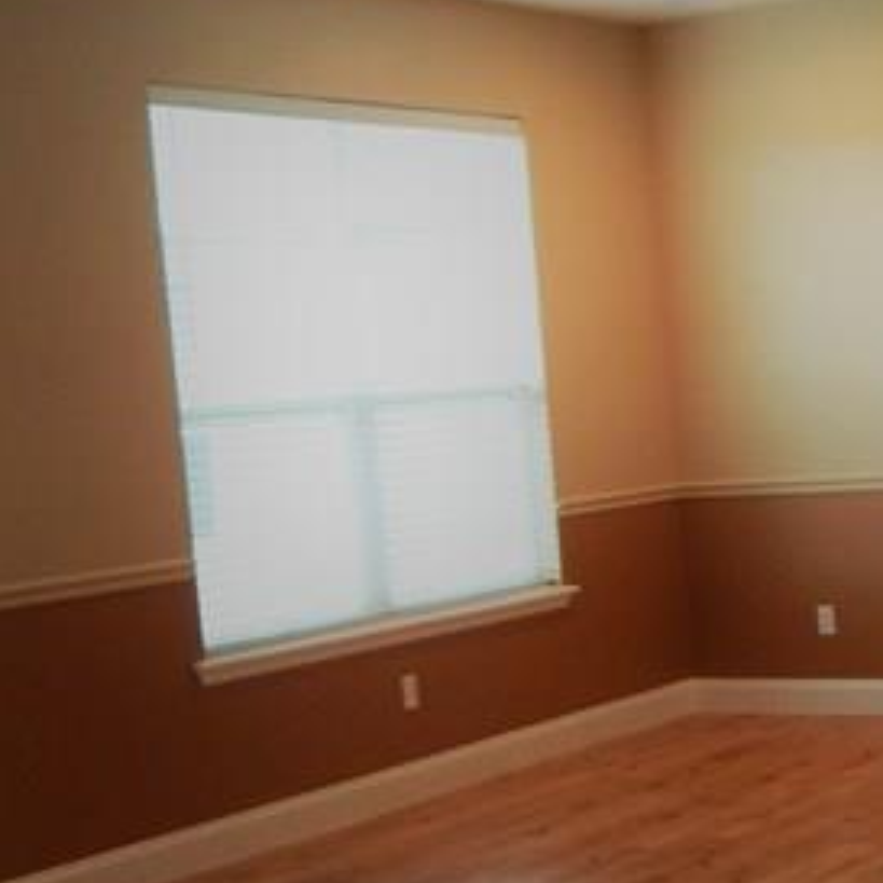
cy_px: 534
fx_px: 2107
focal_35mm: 73
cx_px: 767
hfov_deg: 23.2
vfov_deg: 23.6
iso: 160
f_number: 3
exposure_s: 1/30
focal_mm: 4
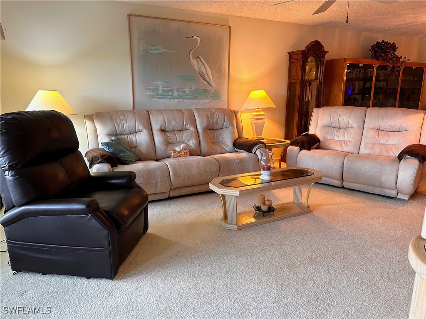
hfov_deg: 71.6
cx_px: 213
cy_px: 160
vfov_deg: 56.8
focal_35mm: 24
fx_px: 295
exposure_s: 1/60
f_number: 1.78
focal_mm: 6.86
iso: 125
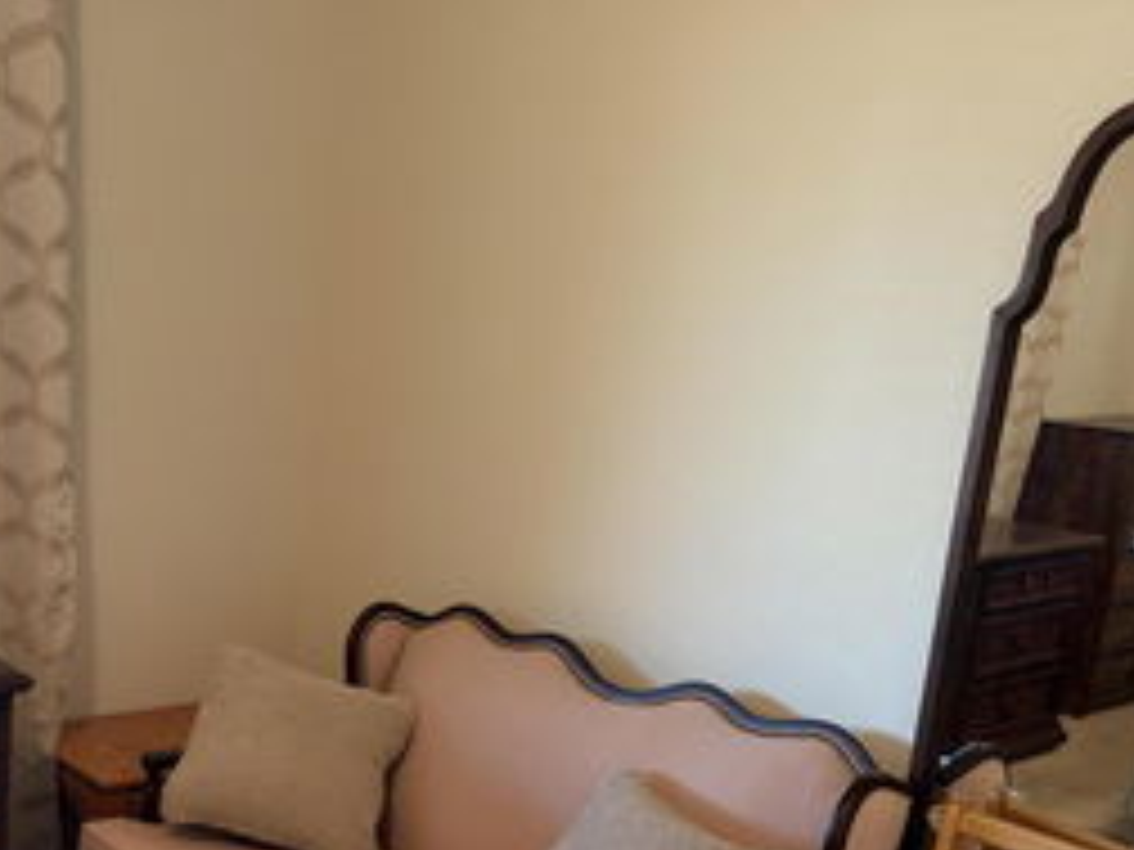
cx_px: 322
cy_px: 643
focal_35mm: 44
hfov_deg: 42.0
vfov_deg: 32.2
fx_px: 1441
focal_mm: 5.96
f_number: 1.6
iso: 200
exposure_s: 1/60
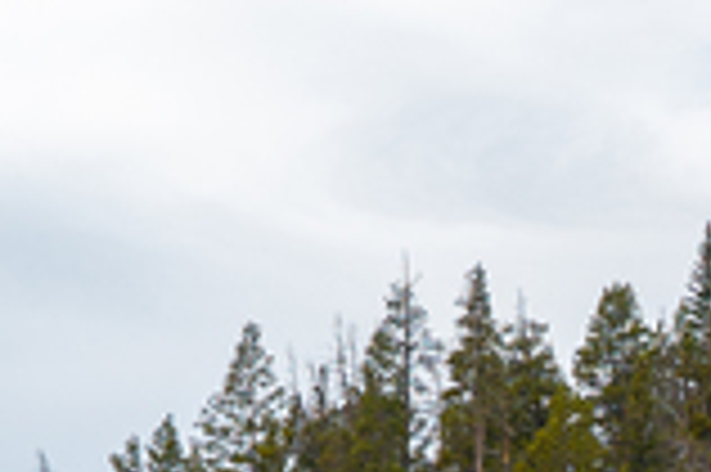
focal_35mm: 203
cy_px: 1011
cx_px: 706
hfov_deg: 10.1
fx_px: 4005
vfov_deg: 6.5
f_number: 4
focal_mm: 40
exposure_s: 1/500
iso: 100
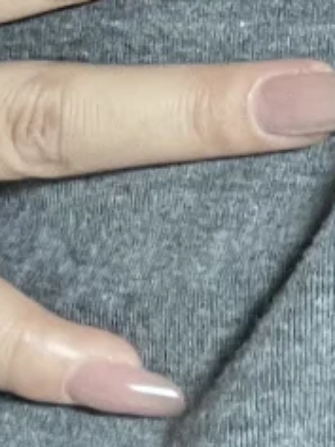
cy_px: -750
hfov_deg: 8.0
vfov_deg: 9.3
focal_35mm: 183
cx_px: 452
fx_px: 2361
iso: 200
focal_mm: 2.71
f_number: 2.2
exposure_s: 1/50
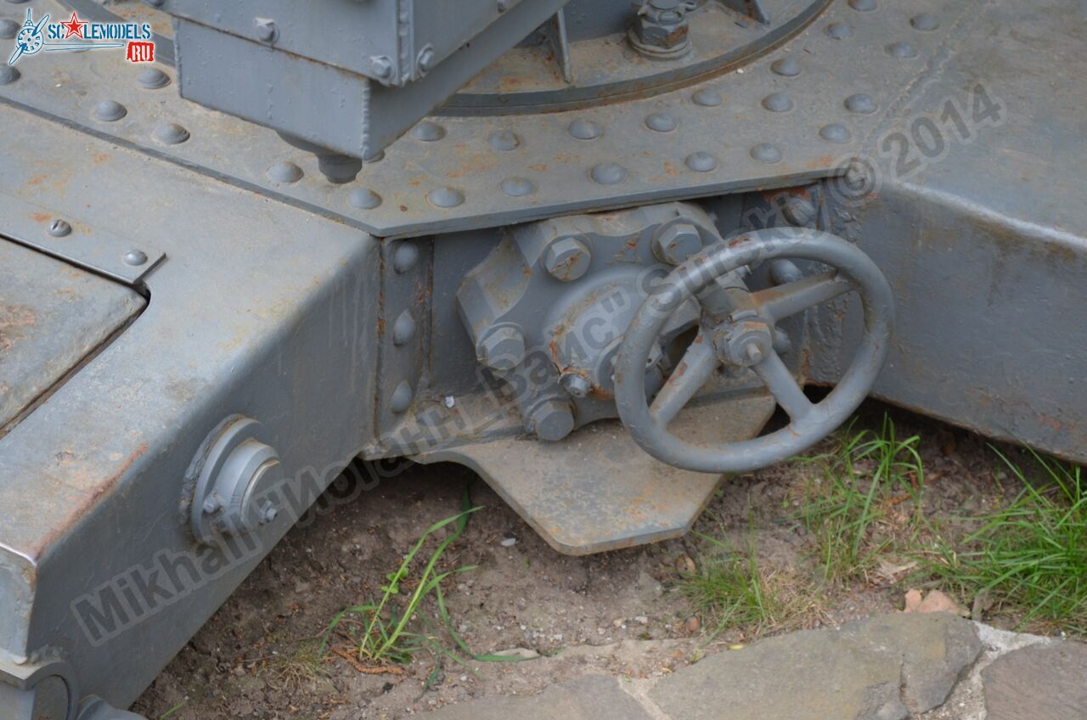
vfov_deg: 16.5
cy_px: 360
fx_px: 2486
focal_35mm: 82
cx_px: 544
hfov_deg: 24.7
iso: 220
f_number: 5.6
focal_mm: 55
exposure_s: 1/125
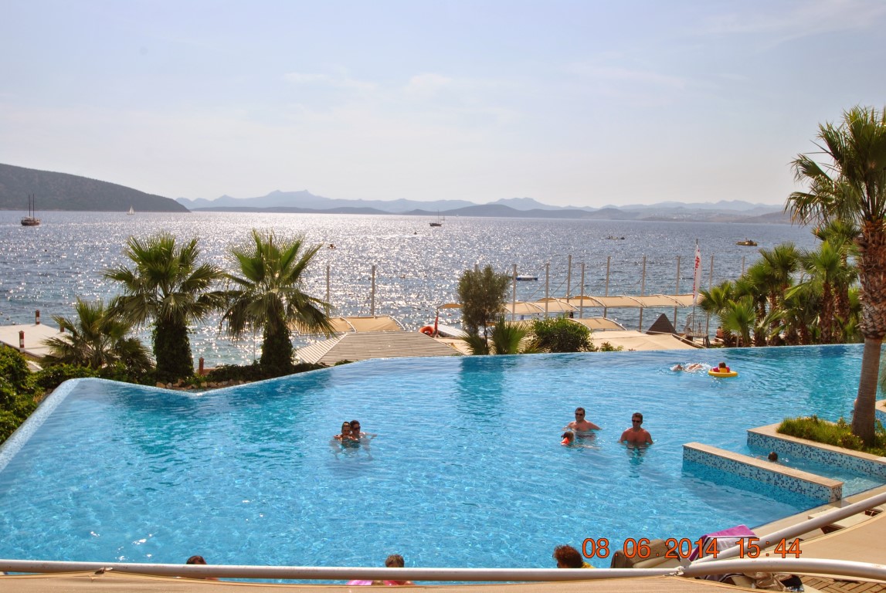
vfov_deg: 37.0
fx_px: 887
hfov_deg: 53.1
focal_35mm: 36
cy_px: 296
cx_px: 443
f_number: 9
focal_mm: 24
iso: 100
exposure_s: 1/400
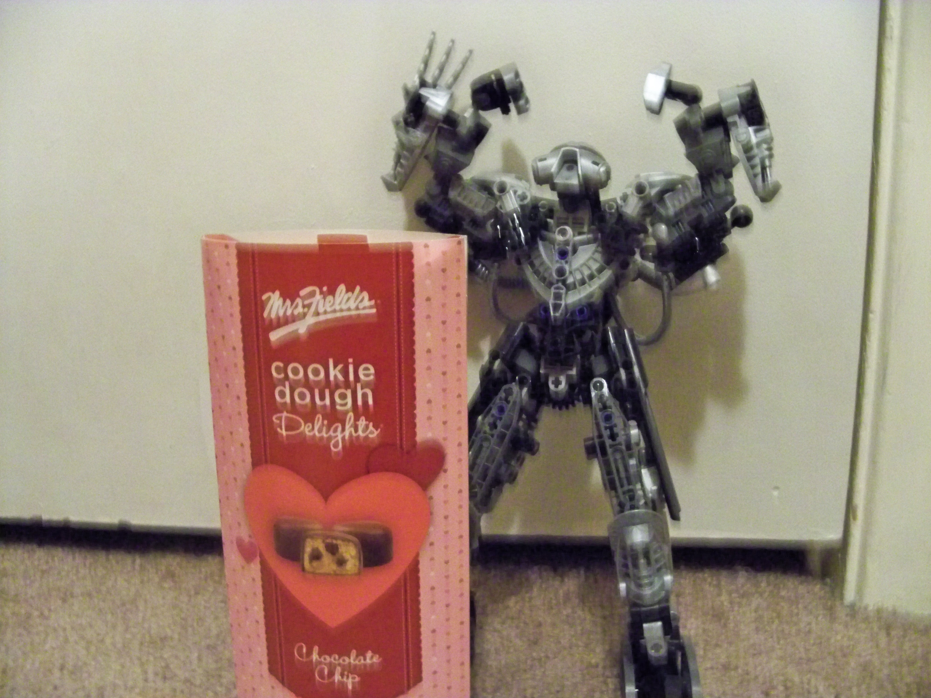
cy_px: 349
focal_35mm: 35
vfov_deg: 40.7
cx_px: 466
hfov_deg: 52.6
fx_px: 941
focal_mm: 6.2
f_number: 3.5
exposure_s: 1/8
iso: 1600
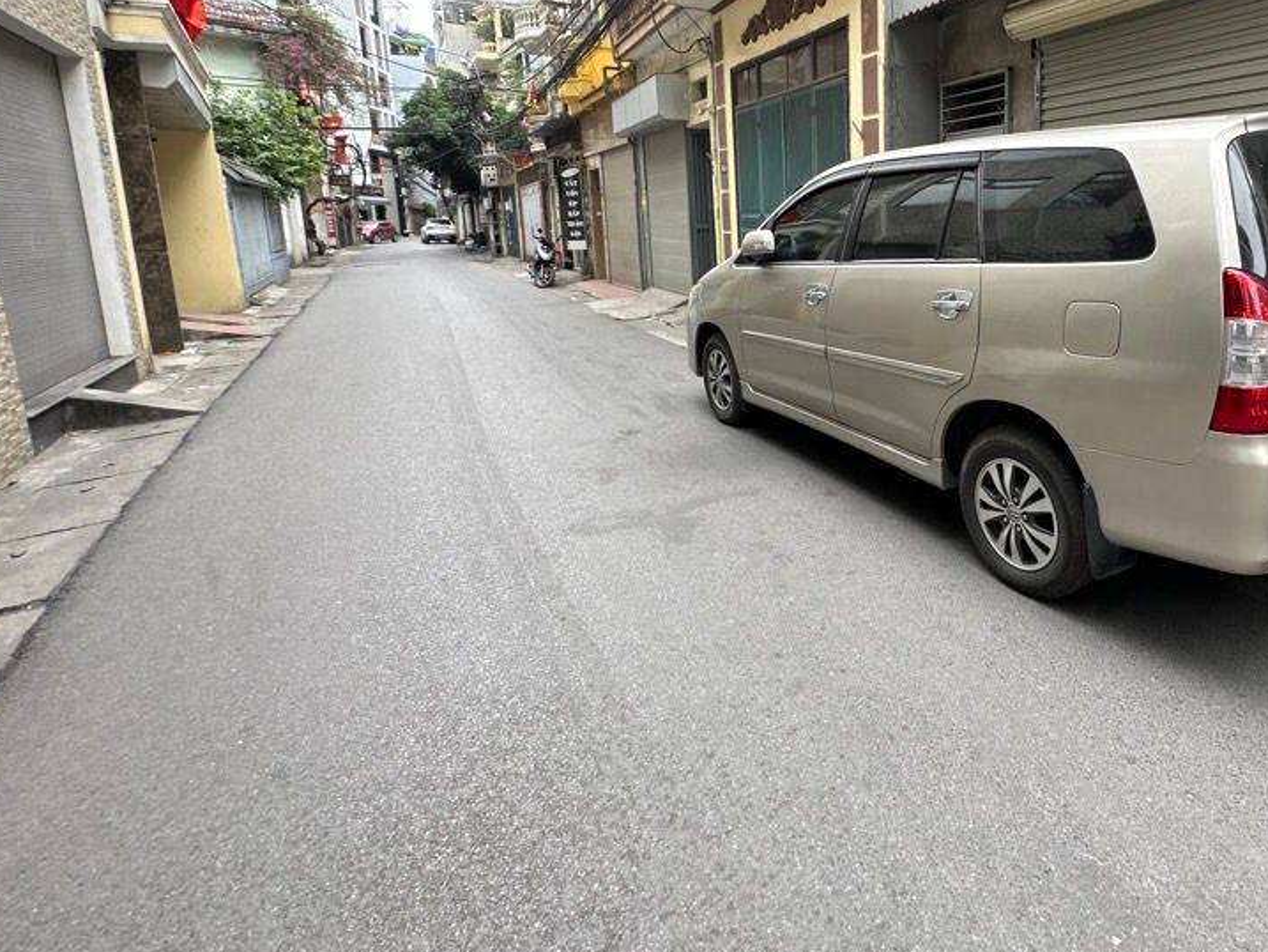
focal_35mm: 20
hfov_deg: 78.1
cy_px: 327
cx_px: 881
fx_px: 733
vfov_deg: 64.5
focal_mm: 2.22
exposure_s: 1/110
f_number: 2.2
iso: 40
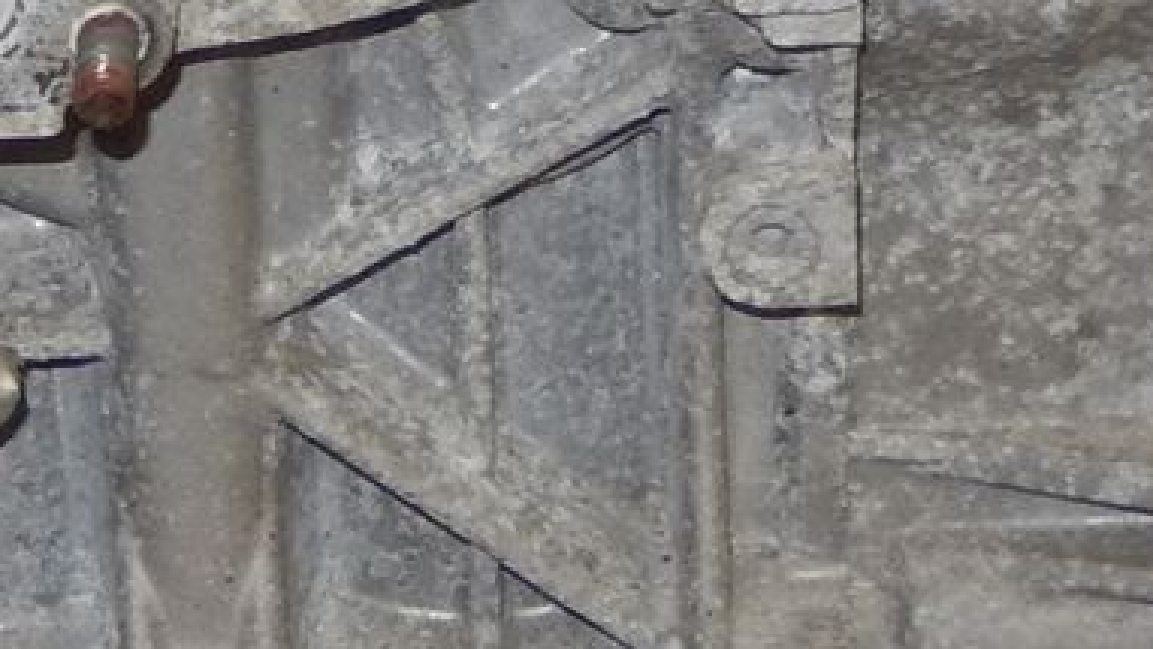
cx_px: 36
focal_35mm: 210
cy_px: -48
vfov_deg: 5.8
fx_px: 6421
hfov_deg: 10.2
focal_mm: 6.5
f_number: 4
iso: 200
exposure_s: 1/30
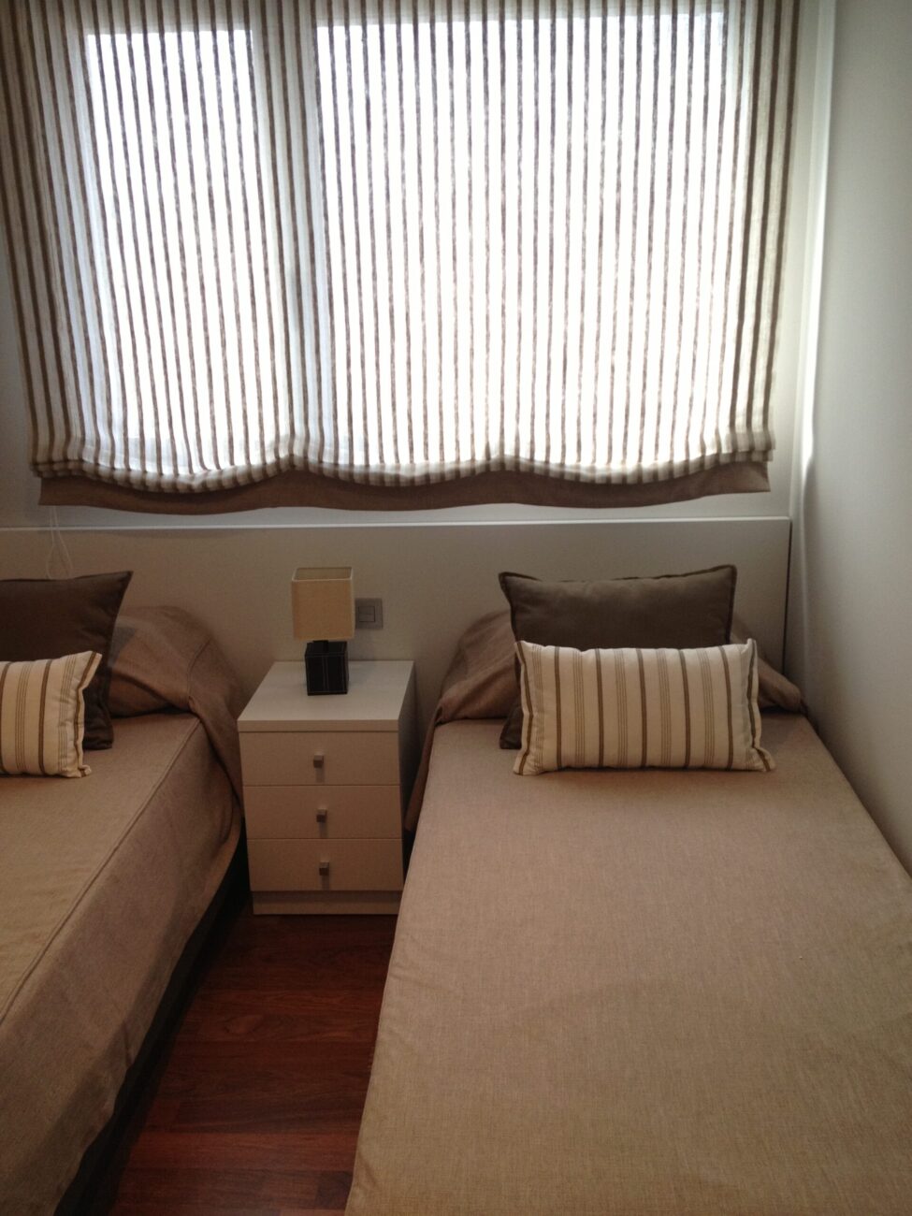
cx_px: 456
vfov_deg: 52.6
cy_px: 608
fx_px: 1229
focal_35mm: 35
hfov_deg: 40.7
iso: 100
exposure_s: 1/120
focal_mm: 4.28
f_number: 2.4
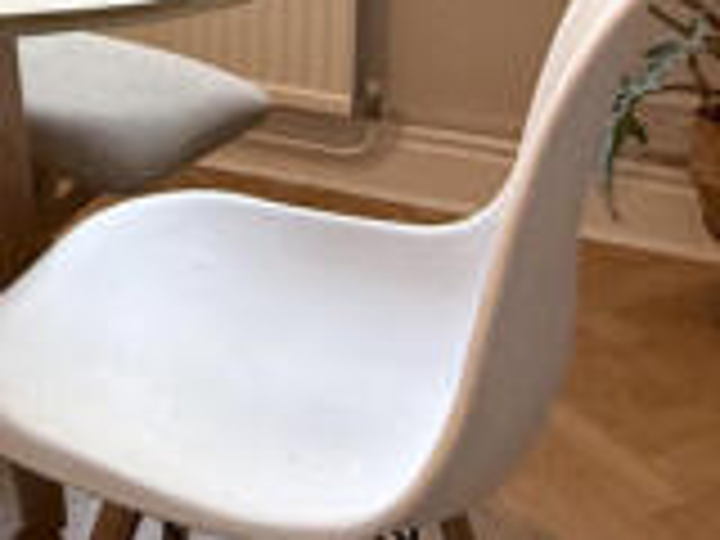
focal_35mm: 51
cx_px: 16
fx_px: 1061
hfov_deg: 34.4
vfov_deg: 23.3
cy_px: -259
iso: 200
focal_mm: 2.22
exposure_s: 1/99
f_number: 2.2
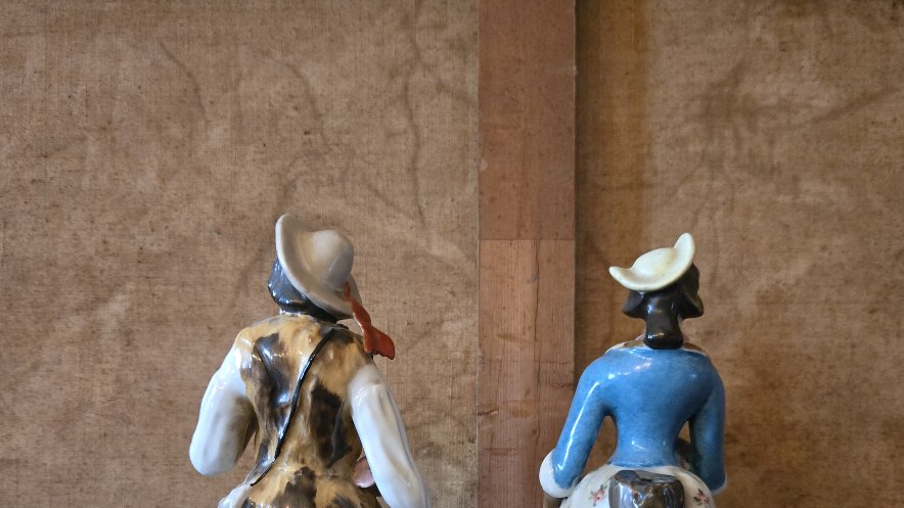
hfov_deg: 58.0
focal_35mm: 34
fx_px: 815
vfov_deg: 33.0
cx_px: 451
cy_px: 447
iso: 1600
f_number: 1.8
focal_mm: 5.4
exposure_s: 1/100
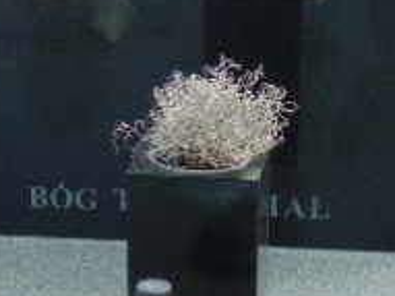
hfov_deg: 12.7
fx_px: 1756
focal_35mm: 154
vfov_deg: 9.6
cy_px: 122
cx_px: 33
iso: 80
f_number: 4.1
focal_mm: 8.2
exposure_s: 1/250
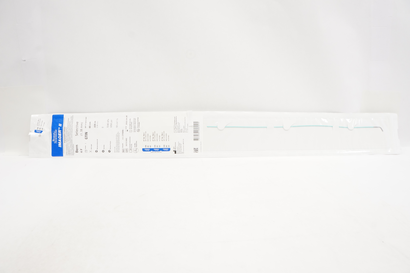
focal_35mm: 27
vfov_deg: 47.8
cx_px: 205
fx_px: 307
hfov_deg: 67.4
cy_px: 136
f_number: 10
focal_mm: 18
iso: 800
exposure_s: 1/40
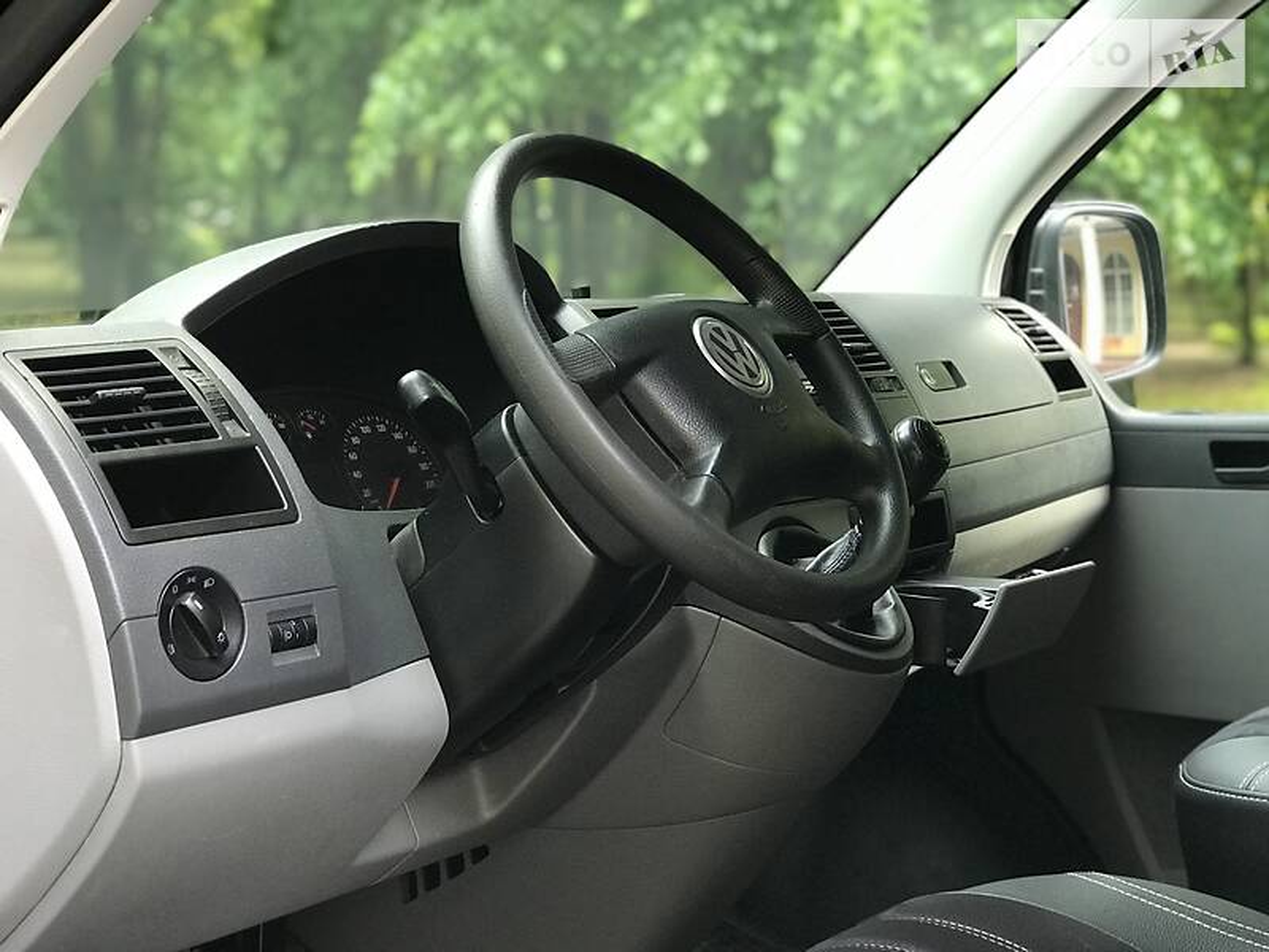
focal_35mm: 57
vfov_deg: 25.7
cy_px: 476
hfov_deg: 33.8
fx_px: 2090
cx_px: 634
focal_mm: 6.6
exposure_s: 1/50
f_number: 2.8
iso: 250
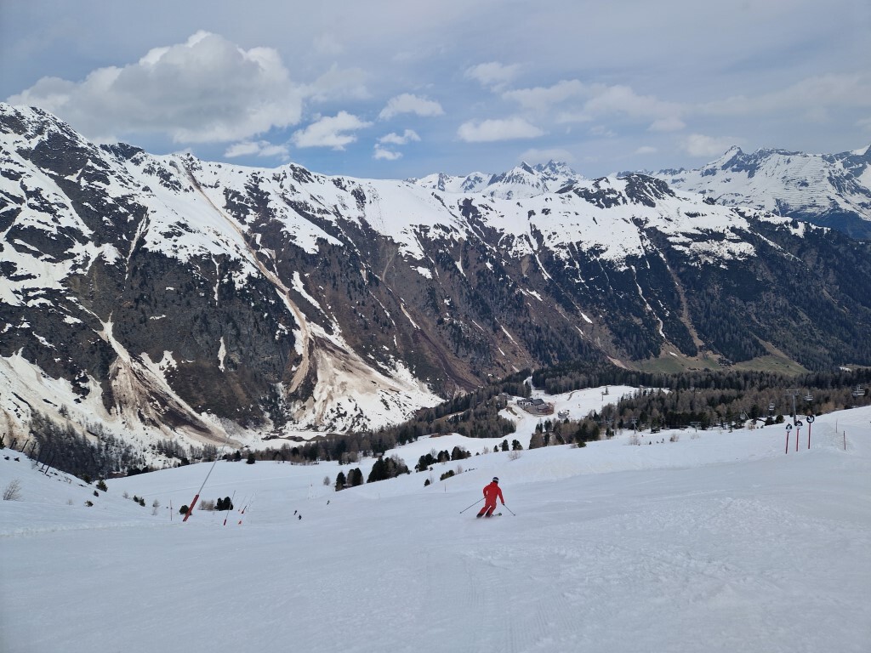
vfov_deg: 58.9
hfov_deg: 73.9
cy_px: 326
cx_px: 436
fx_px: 579
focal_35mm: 23
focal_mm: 5.4
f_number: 1.8
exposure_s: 1/4432
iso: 50
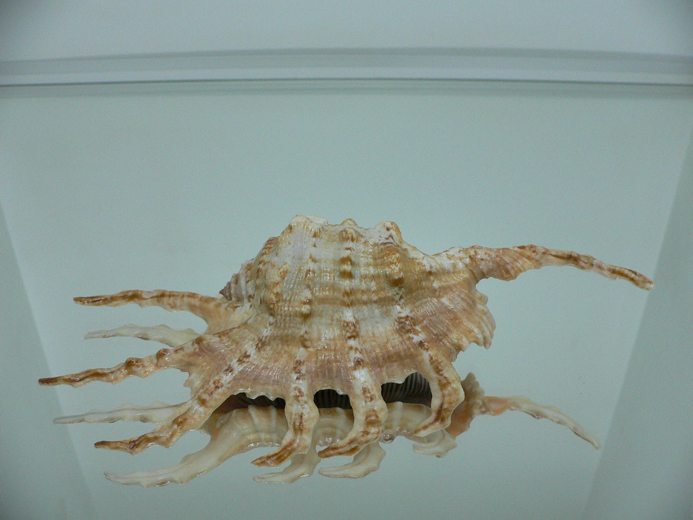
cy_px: 260
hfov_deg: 52.6
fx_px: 701
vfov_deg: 40.7
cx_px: 346
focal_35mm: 35
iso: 200
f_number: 2.8
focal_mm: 4.6
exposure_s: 1/60
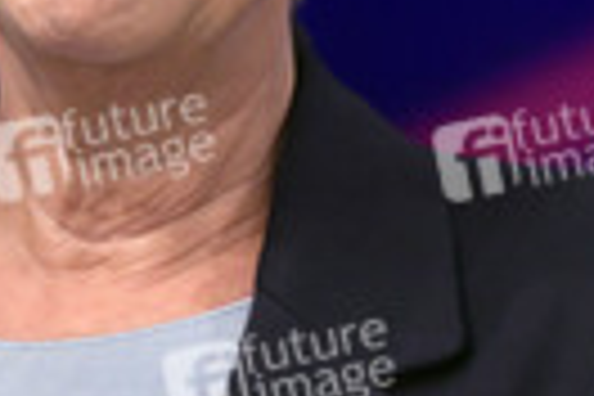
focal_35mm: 137
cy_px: -189
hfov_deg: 14.9
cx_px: 160
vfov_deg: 9.7
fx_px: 2260
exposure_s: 1/200
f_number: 6.3
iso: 1600
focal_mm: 40
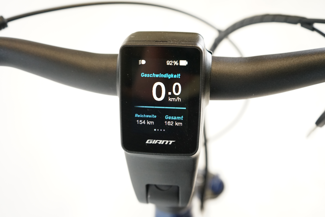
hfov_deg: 50.7
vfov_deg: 35.1
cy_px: 108
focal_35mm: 38
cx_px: 162
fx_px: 343
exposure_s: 1/200
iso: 2500
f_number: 4.5
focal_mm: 38
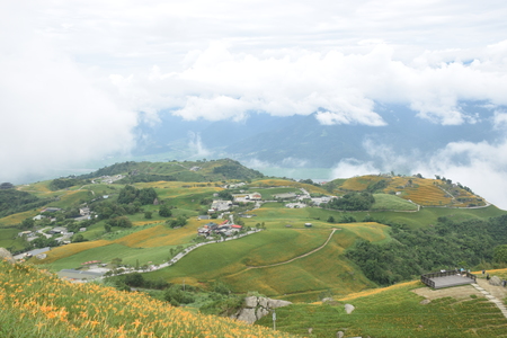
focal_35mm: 30
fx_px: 422
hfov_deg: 61.9
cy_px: 169
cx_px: 254
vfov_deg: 43.6
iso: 320
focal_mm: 20
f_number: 13
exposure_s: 1/160
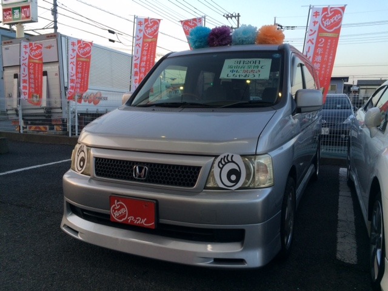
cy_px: 146
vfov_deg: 48.2
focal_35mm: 29
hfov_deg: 61.7
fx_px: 325
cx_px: 194
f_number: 2.2
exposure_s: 1/60
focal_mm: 4.15
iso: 40
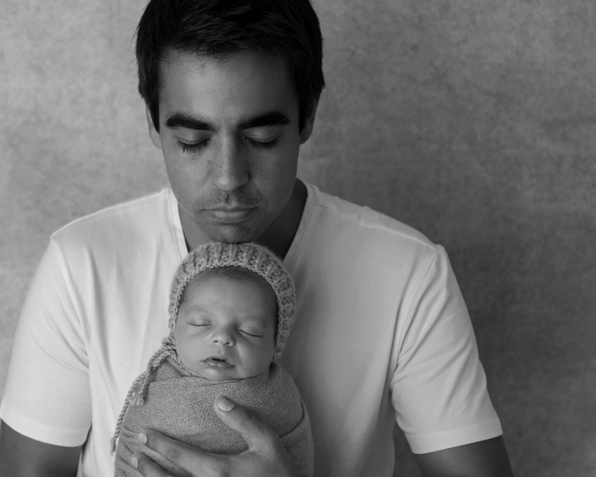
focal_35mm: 90
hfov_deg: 21.2
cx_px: 224
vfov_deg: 17.1
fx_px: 1588
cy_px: 249
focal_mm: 70
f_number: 4
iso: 250
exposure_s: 1/200
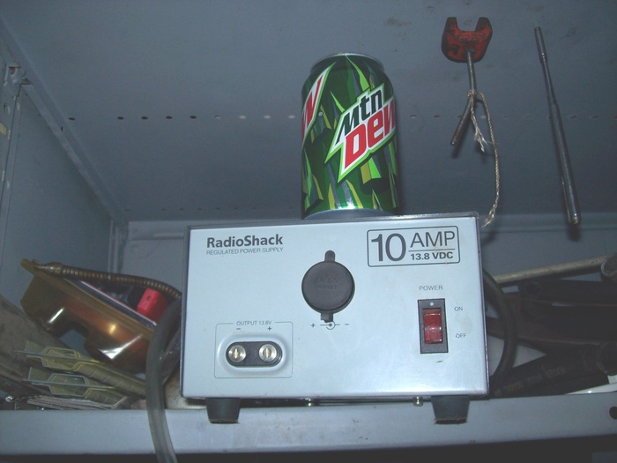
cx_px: 308
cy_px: 232
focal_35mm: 36
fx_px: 642
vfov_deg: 39.7
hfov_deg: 51.4
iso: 80
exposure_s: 1/64
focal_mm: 6
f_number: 2.7
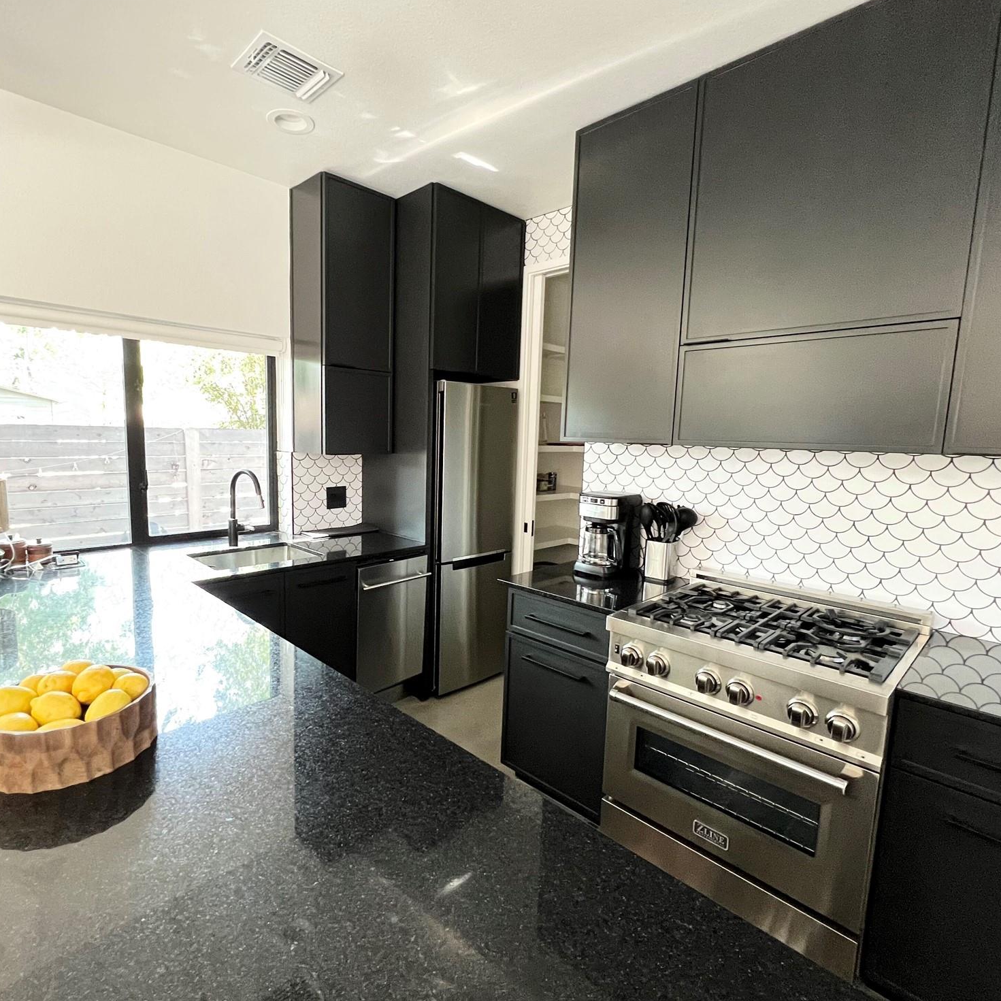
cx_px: 450
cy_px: 502
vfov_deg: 87.4
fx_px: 523
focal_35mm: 16
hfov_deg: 87.2
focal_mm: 1.57
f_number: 1.8
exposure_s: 1/60
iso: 400
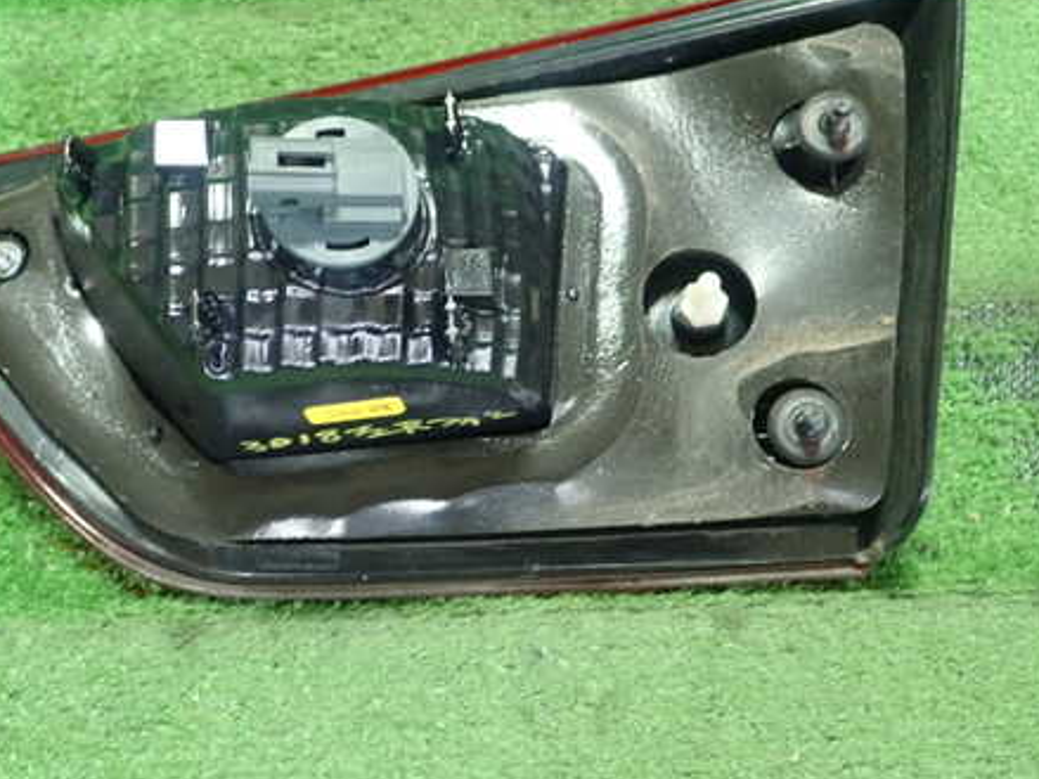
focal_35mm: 41
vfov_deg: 35.1
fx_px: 1230
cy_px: 346
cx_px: 417
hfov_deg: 45.5
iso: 800
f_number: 2.3
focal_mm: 5.5
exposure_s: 1/125
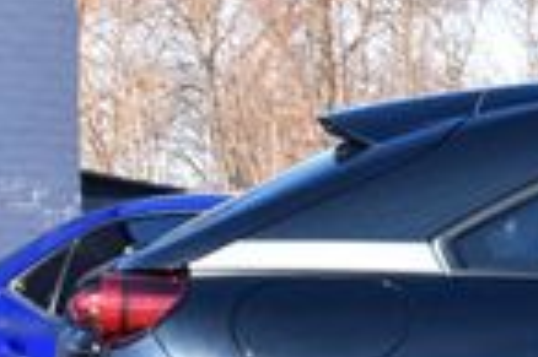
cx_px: 1058
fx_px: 3344
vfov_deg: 6.1
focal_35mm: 224
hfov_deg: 8.7
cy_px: 523
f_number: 10
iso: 400
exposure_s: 1/250
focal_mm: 34
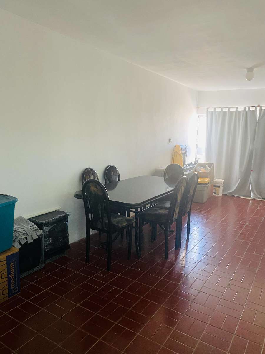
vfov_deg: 67.3
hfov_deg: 53.1
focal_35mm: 26
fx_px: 265
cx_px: 132
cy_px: 177
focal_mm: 4.25
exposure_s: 1/50
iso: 320
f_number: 1.8
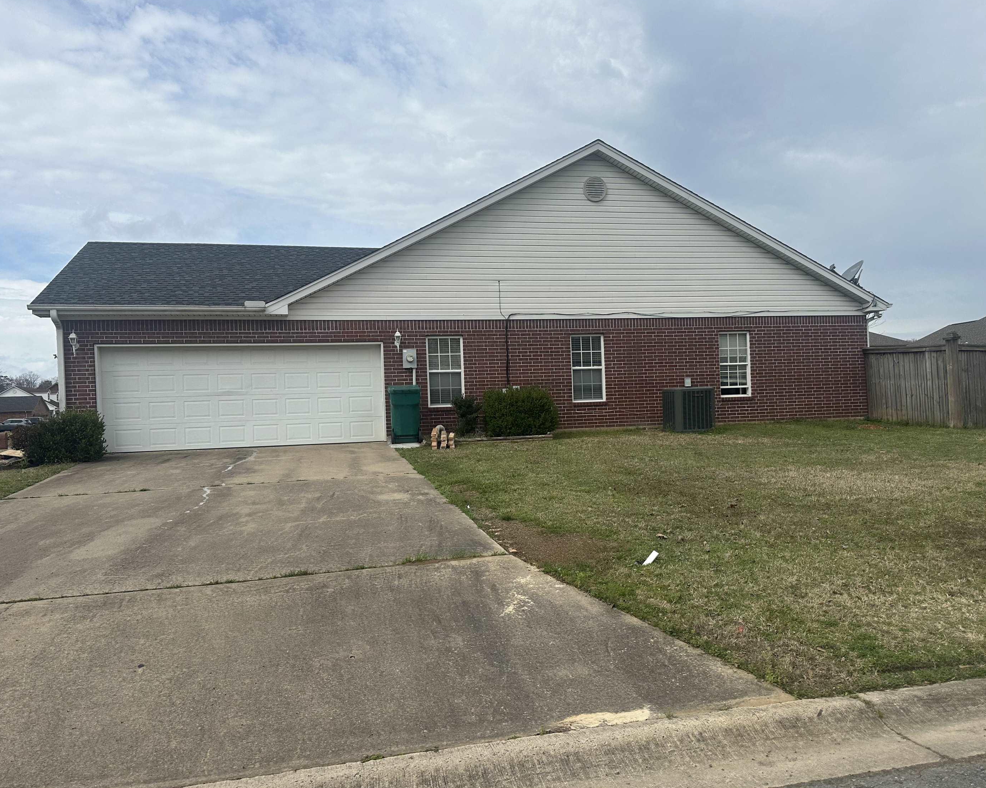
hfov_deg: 66.0
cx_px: 488
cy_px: 405
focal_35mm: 26
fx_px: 759
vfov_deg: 54.9
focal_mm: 6.86
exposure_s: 1/5263
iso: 80
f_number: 1.78
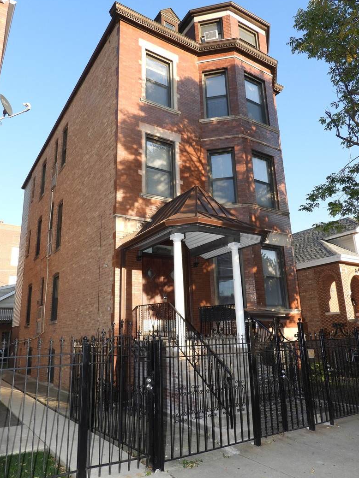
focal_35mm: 25
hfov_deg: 54.9
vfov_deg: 69.4
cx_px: 178
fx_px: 346
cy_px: 235
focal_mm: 4.3
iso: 100
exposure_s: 1/320
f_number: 3.2
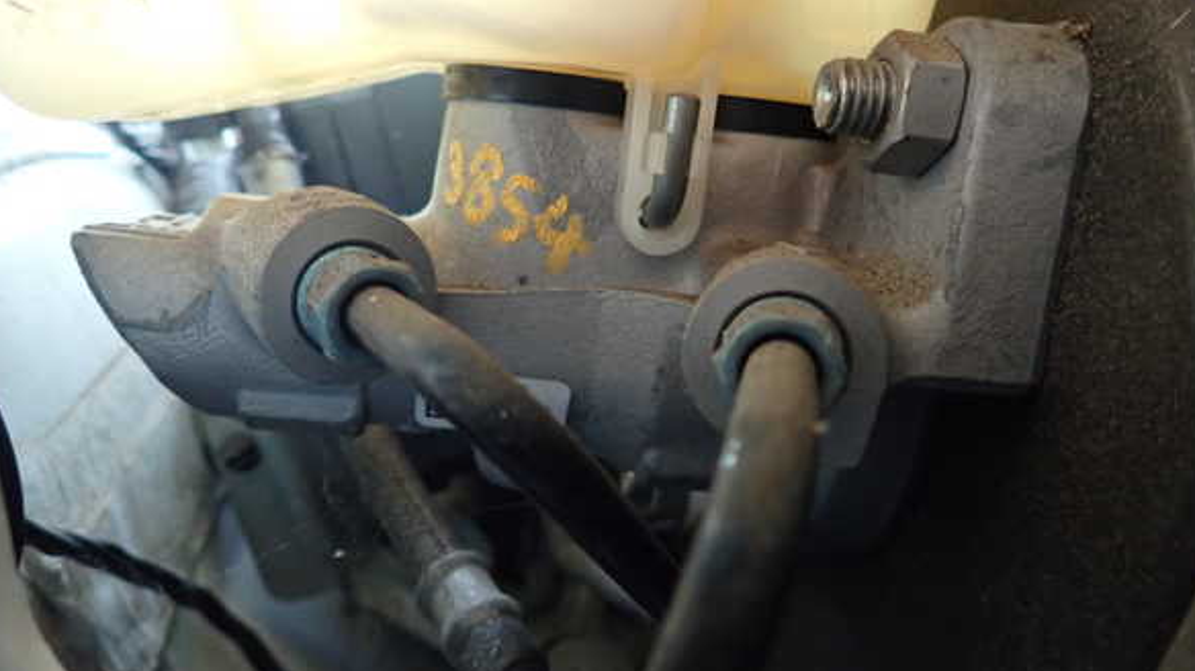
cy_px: 309
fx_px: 887
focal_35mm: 28
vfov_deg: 41.4
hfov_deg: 67.9
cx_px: 593
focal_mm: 4.5
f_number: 2
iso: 400
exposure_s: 1/30
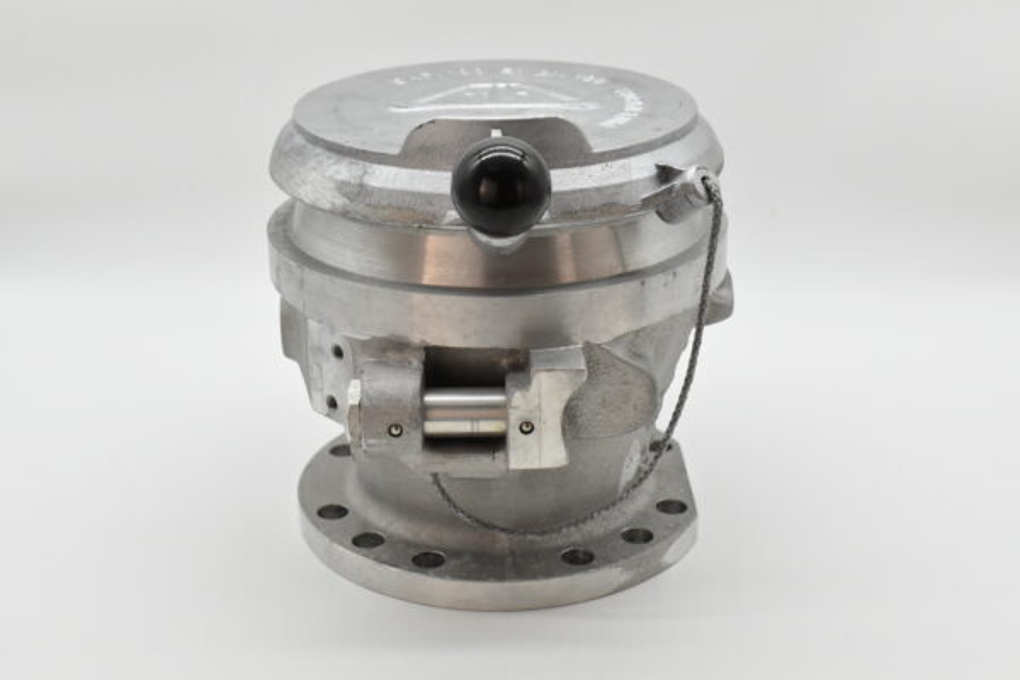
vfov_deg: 23.8
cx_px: 510
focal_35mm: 57
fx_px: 1615
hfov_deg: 35.1
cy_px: 340
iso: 1600
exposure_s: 1/1250
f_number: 8
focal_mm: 38
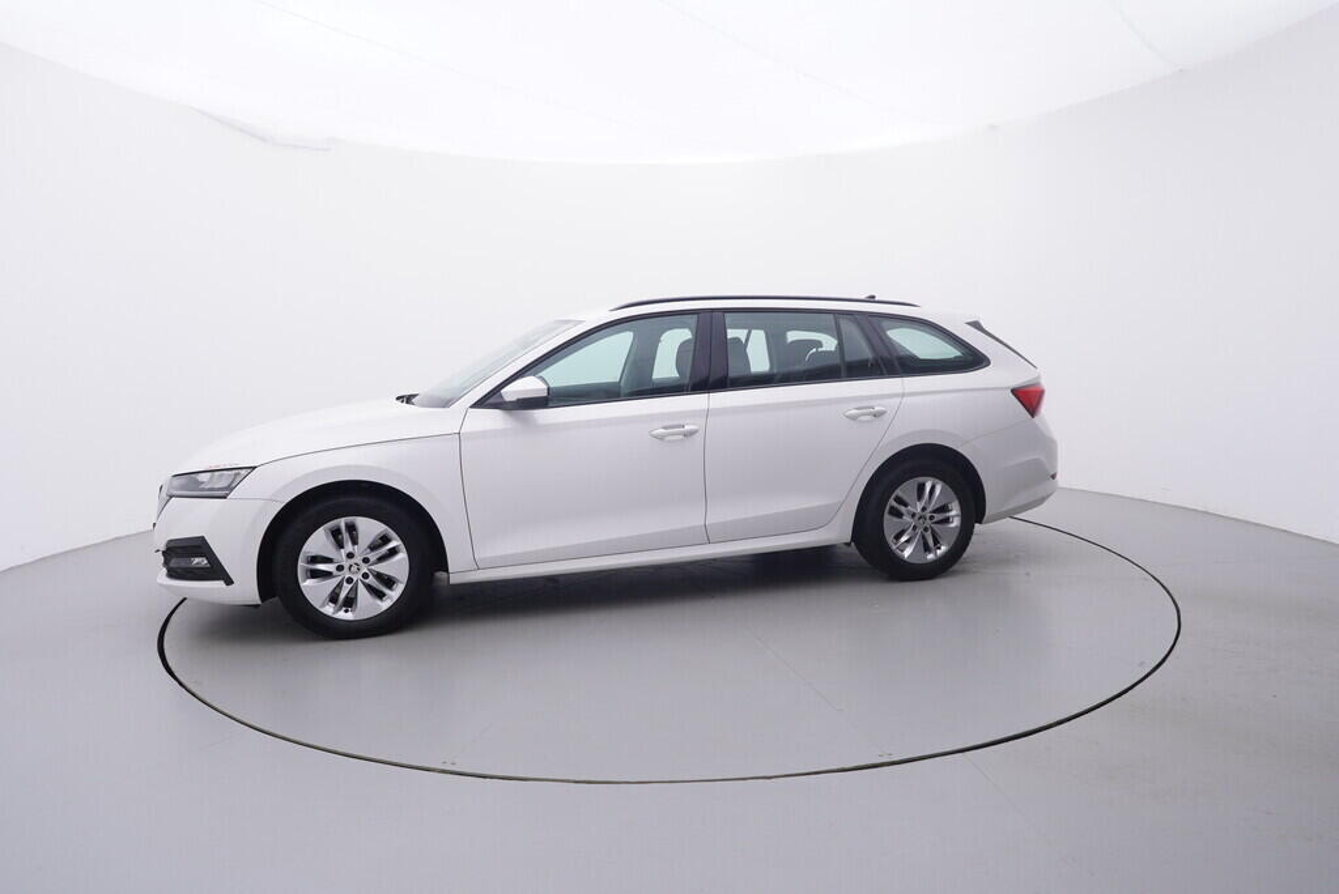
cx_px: 670
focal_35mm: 22
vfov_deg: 56.2
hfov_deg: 77.3
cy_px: 447
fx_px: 837
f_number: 5
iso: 200
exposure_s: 1/80
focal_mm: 15
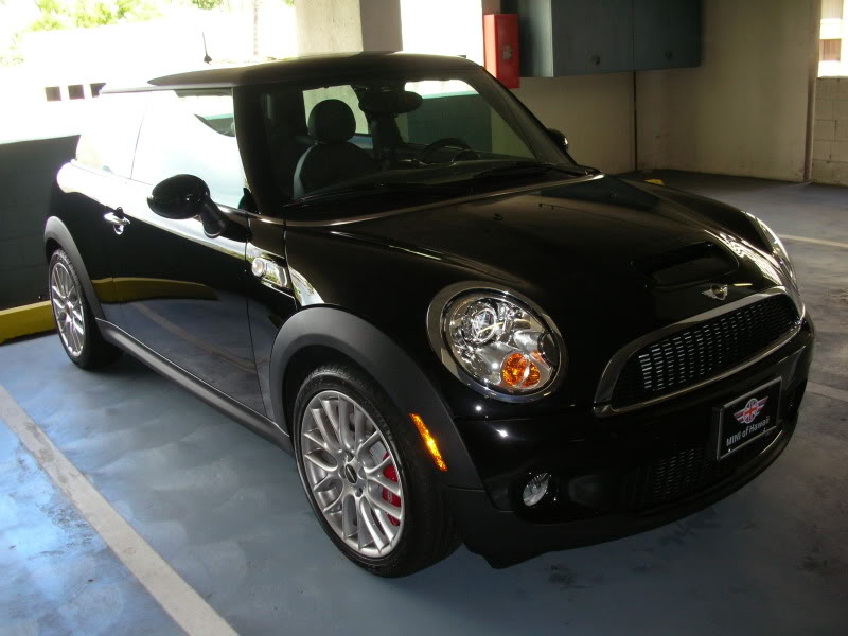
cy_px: 318
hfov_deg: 52.6
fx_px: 857
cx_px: 424
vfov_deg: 40.7
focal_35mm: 35
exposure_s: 1/60.1
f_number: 3
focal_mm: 5.8
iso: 80
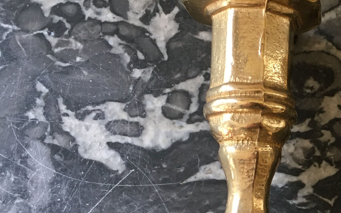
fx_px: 651
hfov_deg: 26.7
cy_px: 162
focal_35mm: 70
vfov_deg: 18.5
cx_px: 387
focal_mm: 4.15
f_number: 2.2
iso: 160
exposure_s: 1/33
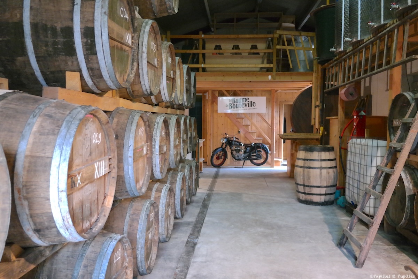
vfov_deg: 43.6
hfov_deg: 61.9
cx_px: 209
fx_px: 348
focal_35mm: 30
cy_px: 140
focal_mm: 20
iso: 1600
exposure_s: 1/40
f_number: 3.5
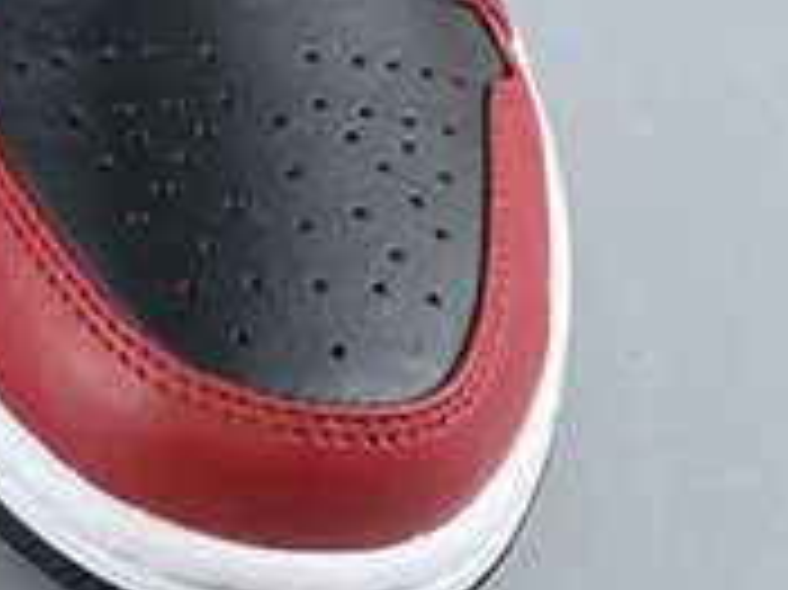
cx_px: -293
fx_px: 2366
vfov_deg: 13.9
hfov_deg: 17.5
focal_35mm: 104
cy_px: -52
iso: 64
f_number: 1.8
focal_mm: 4.25
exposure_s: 1/100
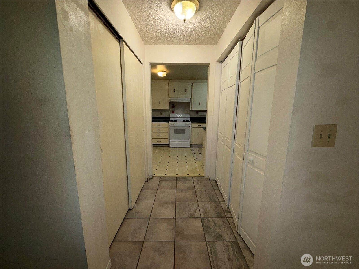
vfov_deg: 85.7
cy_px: 134
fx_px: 145
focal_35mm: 14
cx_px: 180
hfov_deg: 102.1
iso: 64
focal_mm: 2.22
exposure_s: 1/60
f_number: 2.2
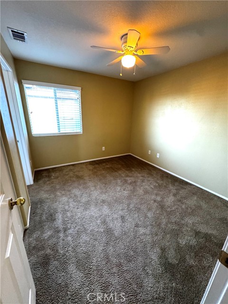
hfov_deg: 85.7
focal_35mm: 14
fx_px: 123
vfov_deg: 102.1
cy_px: 152
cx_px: 114
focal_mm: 2.22
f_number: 2.2
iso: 640
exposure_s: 1/60
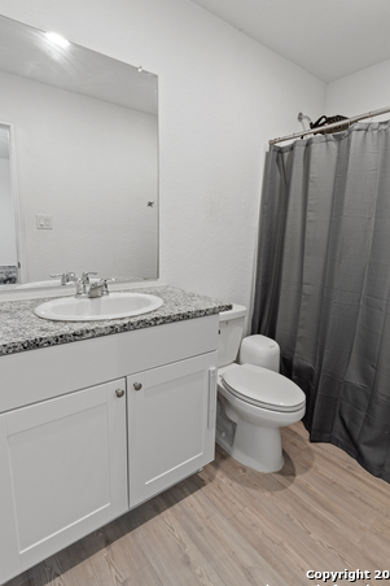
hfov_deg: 68.7
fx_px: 285
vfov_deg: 91.5
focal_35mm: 18
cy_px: 287
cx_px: 202
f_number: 10
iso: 100
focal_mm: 11
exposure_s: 1
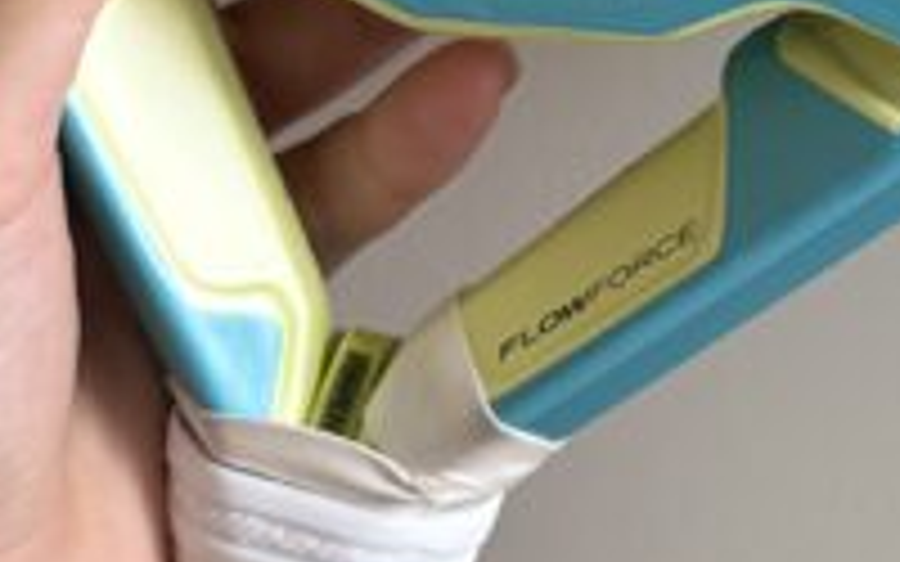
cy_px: -620
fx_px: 2502
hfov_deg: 19.9
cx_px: 860
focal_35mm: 102
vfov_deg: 11.4
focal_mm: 6.76
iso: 320
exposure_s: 1/60
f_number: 1.78
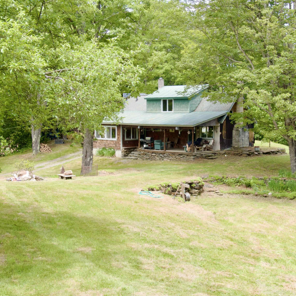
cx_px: 176
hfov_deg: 30.0
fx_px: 551
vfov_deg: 30.0
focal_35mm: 57
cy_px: 148
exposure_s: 1/200
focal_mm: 8.6
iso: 100
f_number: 3.8
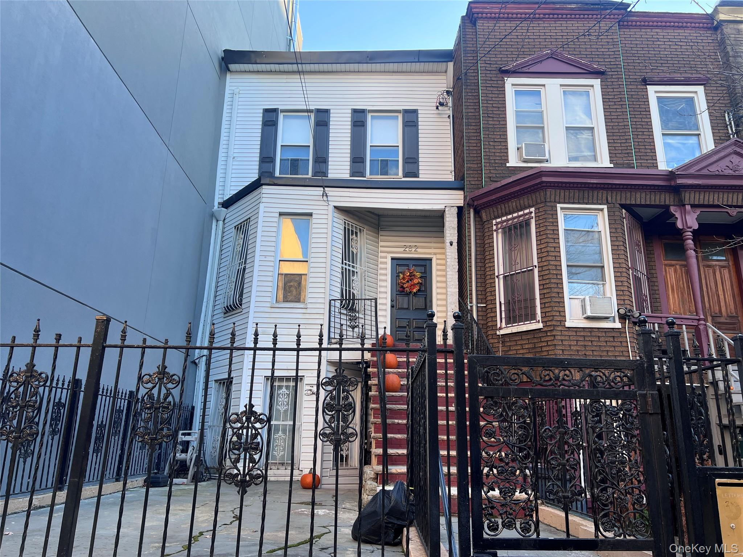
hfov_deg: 67.3
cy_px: 278
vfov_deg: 53.1
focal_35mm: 26
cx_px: 372
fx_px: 558
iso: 40
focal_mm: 5.7
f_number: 1.5
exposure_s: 1/282
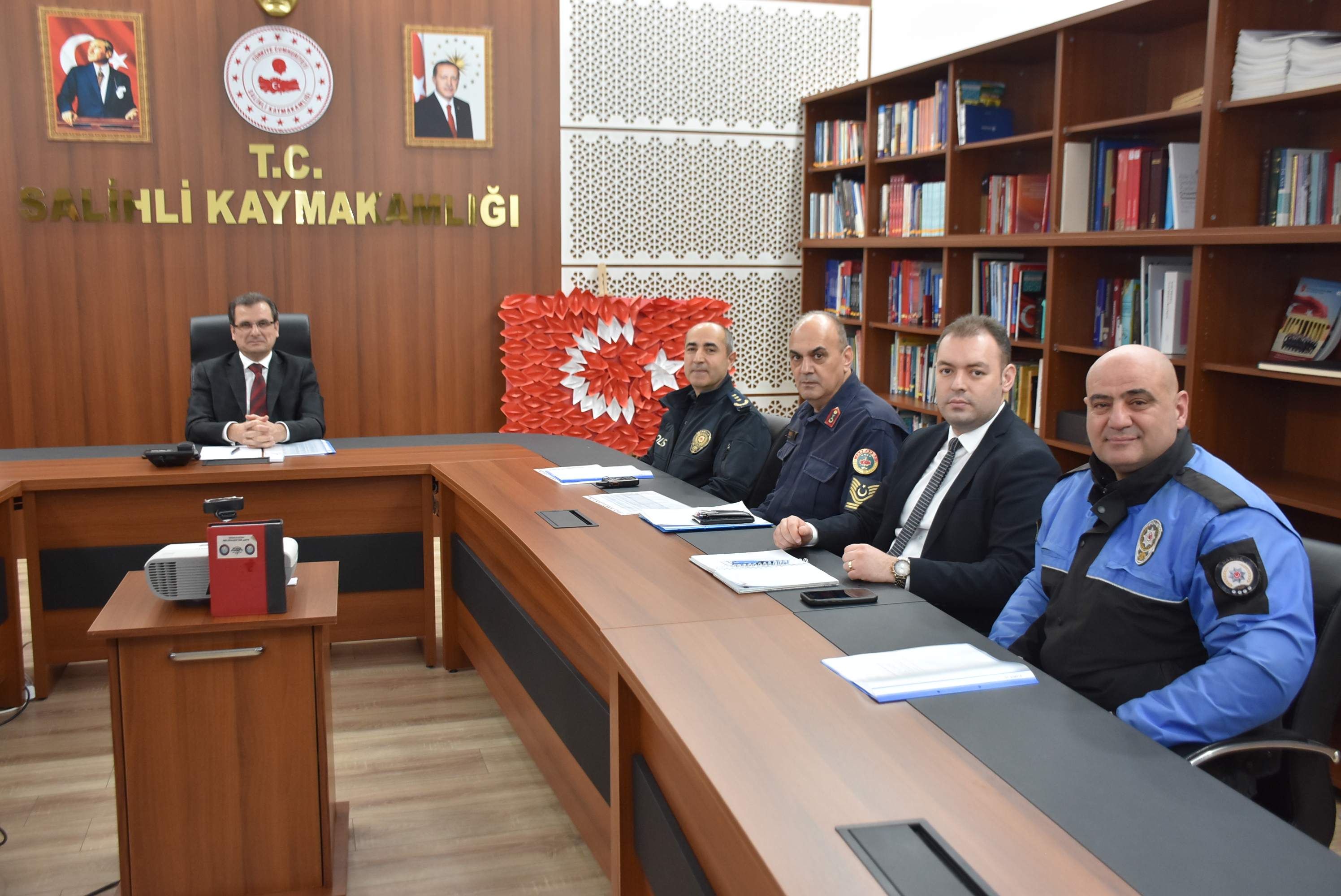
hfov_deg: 55.1
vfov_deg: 38.4
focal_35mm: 34
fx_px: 1286
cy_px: 448
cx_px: 670
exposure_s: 1/60
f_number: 4
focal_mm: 23
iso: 900
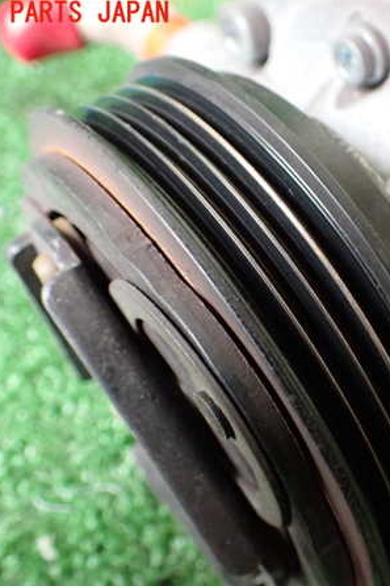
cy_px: 293
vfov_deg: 46.4
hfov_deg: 30.9
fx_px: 683
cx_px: 324
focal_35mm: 42
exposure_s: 1/50
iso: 800
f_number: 2.3
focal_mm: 5.4
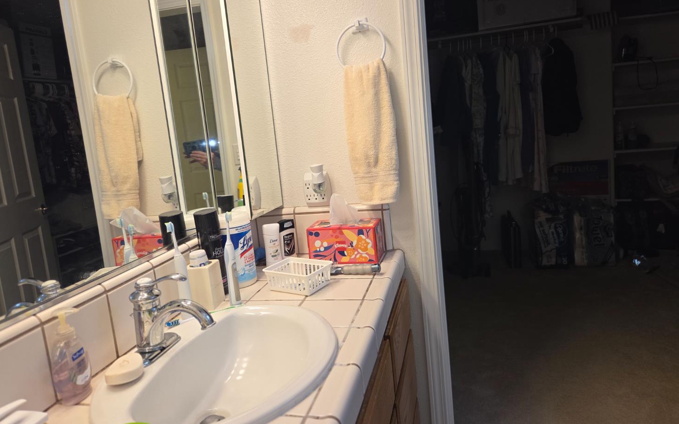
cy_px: 188
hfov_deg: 72.6
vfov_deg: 49.2
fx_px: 463
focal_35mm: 25
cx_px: 337
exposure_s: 1/120
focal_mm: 5.4
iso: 200
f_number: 1.8
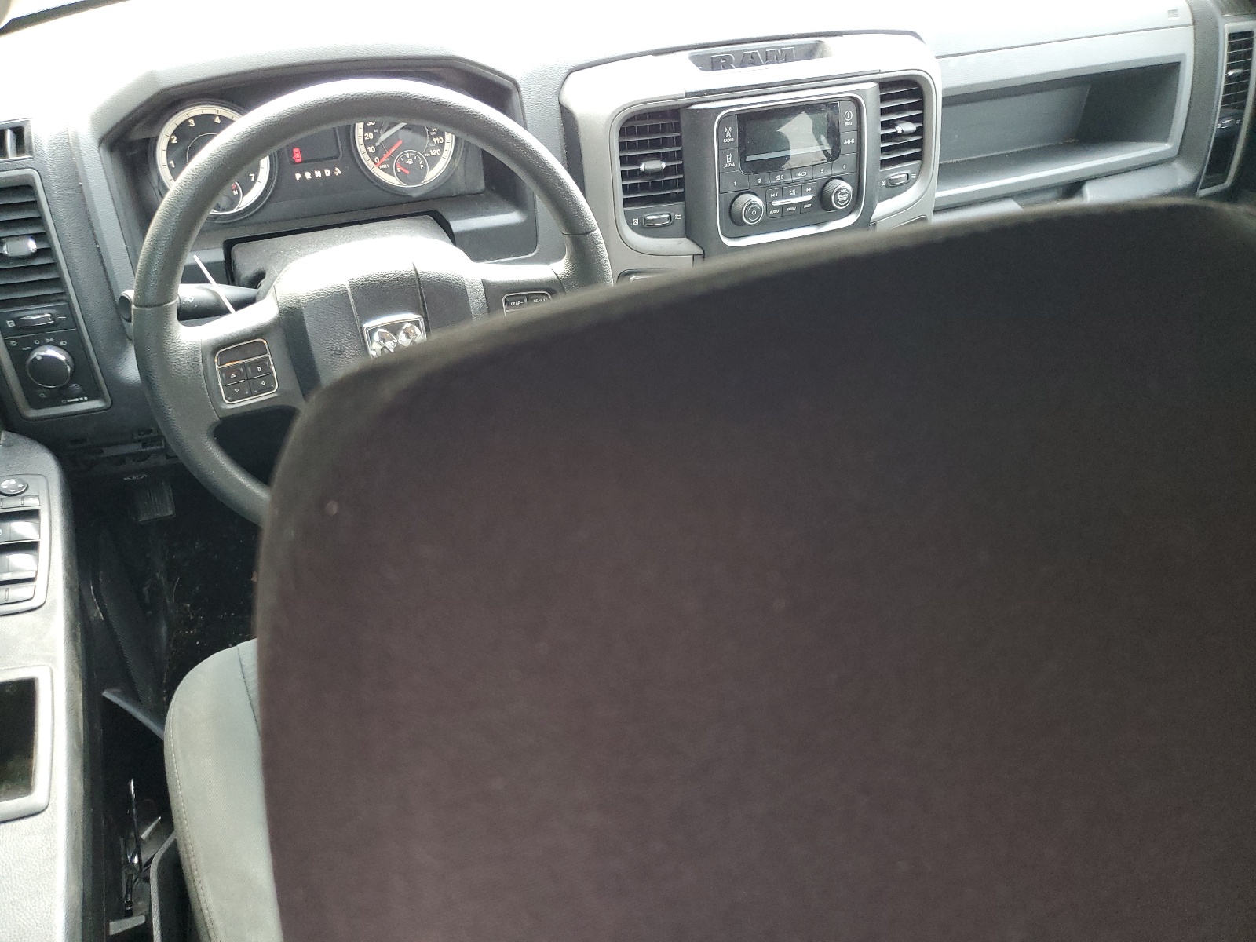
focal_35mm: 26
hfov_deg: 67.3
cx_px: 628
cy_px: 471
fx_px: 943
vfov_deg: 53.1
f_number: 1.5
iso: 171
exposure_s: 1/60.2
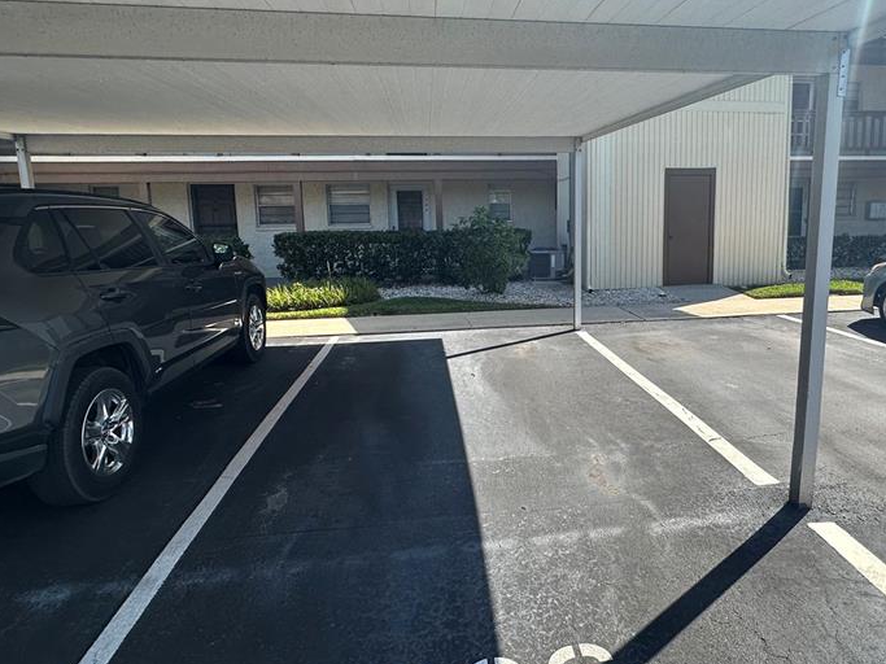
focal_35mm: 21
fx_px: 537
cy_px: 288
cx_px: 515
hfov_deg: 78.4
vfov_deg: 63.2
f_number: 2.2
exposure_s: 1/875
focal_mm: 2.22
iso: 40
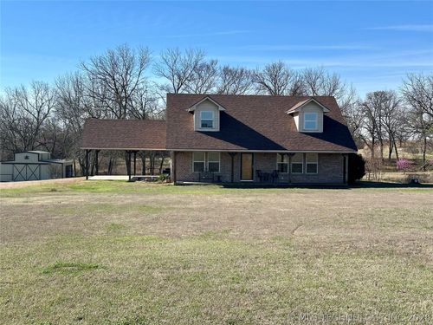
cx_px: 216
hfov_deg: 39.7
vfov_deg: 30.3
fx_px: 600
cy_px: 162
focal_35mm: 48
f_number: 1.78
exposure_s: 1/3367
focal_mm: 6.86
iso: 64
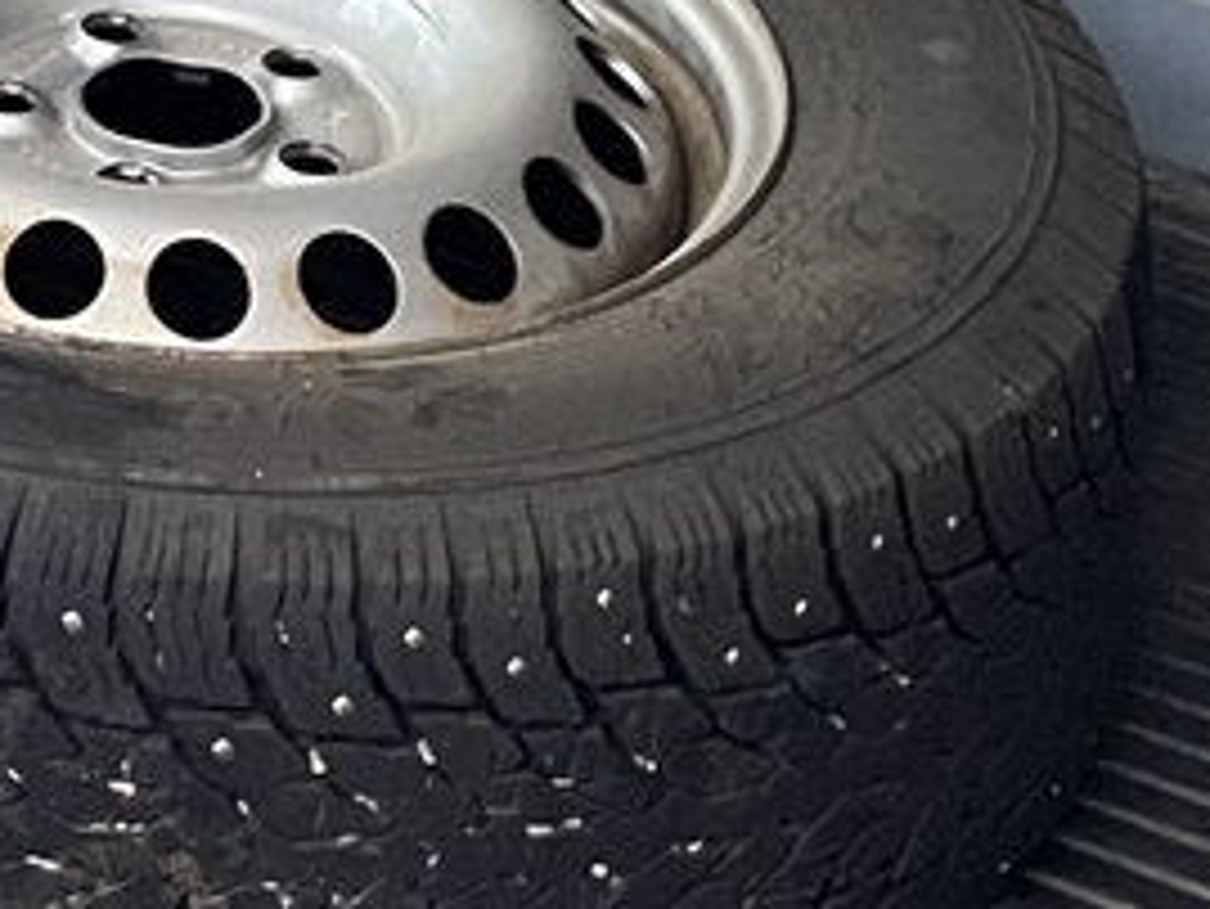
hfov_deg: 13.4
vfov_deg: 9.6
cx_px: -558
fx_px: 4861
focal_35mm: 139
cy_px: -1197
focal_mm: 4.2
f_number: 1.6
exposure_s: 1/33
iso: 400
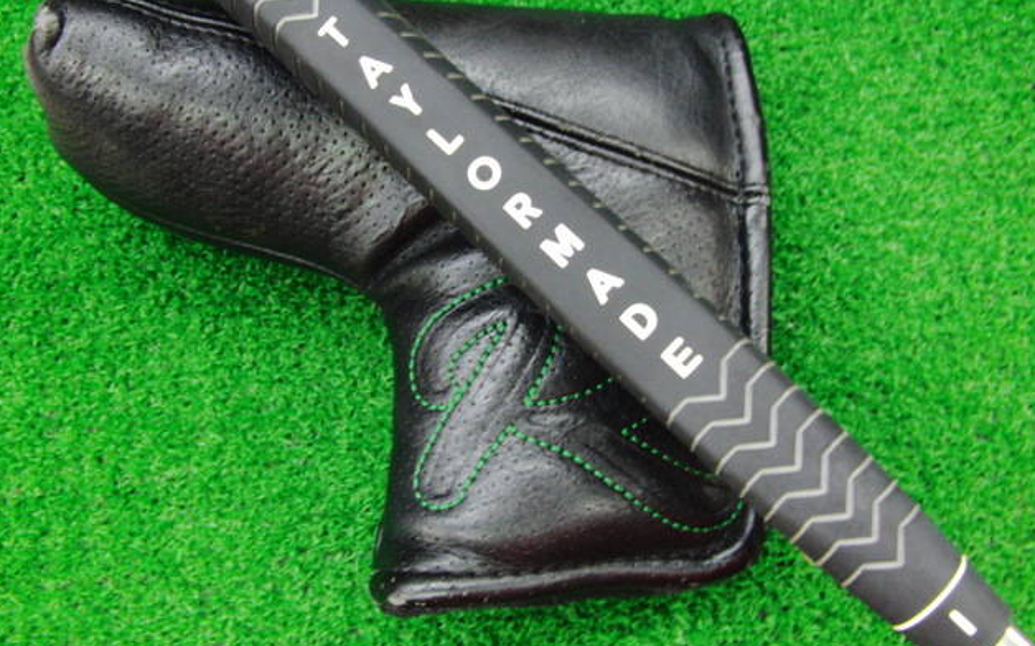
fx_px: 1128
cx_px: 516
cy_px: 260
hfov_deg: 49.3
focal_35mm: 40
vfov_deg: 31.9
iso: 400
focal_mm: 6.42
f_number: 3.6
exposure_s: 1/20
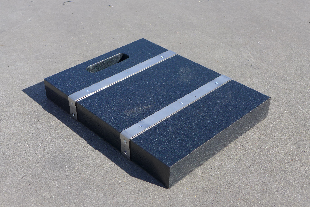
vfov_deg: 28.7
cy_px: 104
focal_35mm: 47
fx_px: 405
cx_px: 155
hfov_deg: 41.9
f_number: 2.8
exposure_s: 1/1000
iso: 80
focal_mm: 9.2
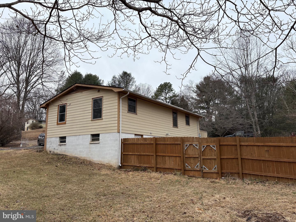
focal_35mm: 26
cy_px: 111
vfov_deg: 53.1
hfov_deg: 67.3
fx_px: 222
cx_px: 148
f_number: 1.6
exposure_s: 1/2012
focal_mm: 5.96
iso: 50
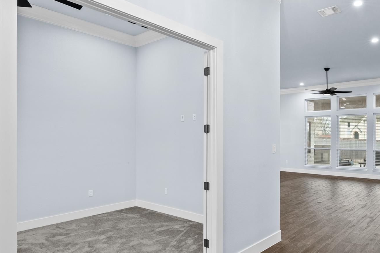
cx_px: 281
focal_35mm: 25
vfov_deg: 51.2
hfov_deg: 67.4
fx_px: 264
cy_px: 140
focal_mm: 16
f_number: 9
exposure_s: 1/2
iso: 640
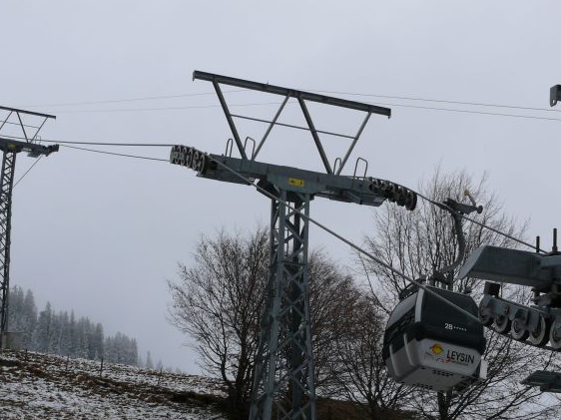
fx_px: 1361
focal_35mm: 84
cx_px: 324
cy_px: 271
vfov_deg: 17.5
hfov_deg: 23.3
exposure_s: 1/320
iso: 100
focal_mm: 12.5
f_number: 5.6
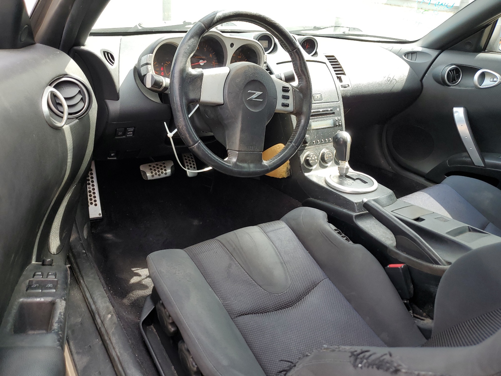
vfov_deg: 53.1
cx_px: 250
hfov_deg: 67.3
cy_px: 188
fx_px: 376
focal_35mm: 26
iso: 50
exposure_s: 1/238
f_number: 1.5
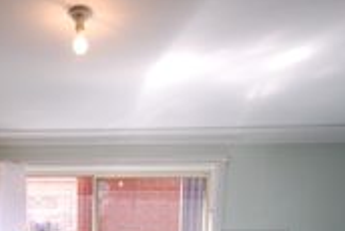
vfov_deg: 26.7
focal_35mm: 41
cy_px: 312
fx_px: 393
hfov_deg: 46.1
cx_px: 98
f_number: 5
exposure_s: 1/100
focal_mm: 10
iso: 200
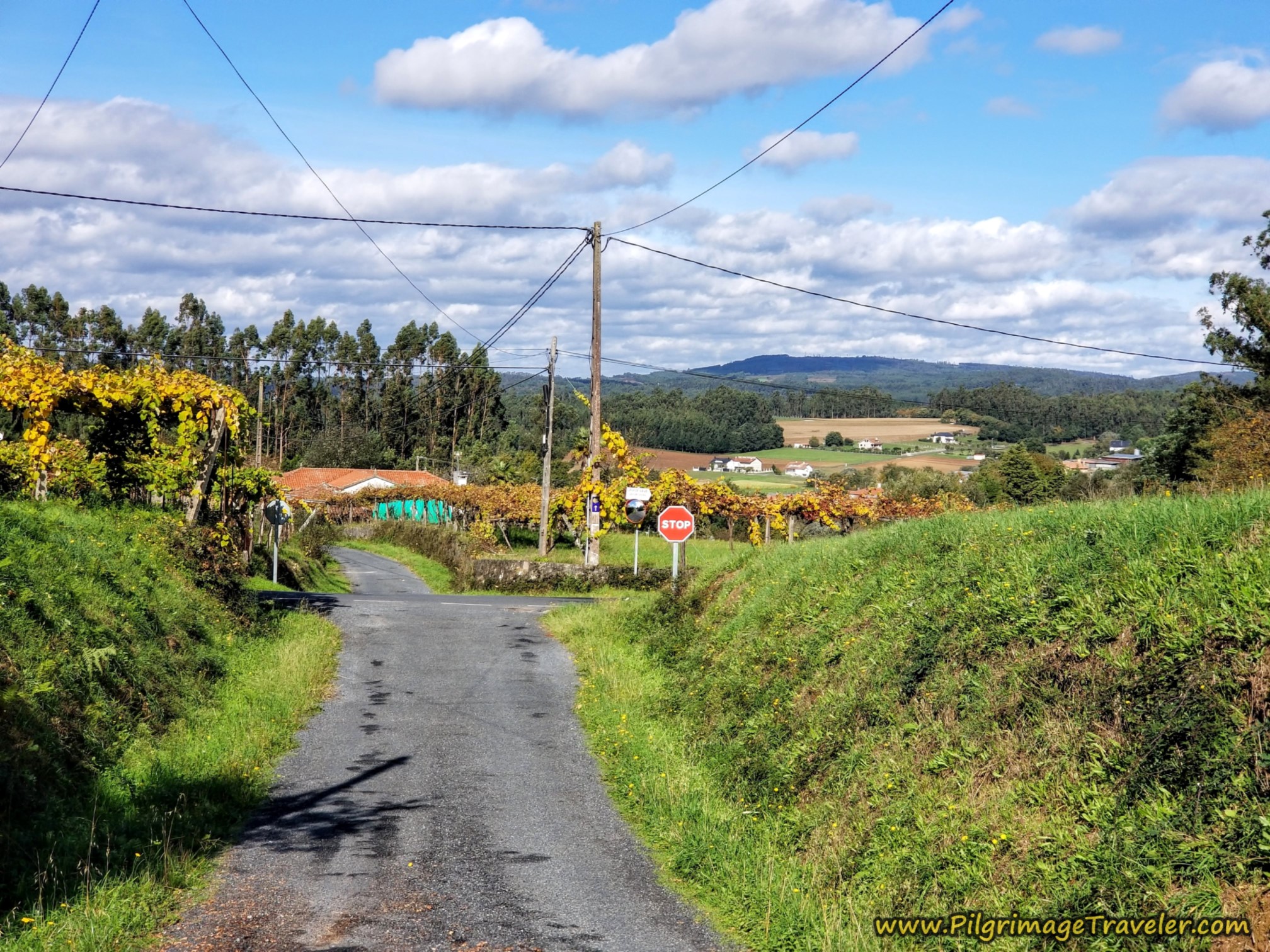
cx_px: 635
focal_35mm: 52
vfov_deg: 28.0
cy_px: 476
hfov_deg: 36.8
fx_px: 1908
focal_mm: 6
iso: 25
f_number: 2.4
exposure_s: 1/975
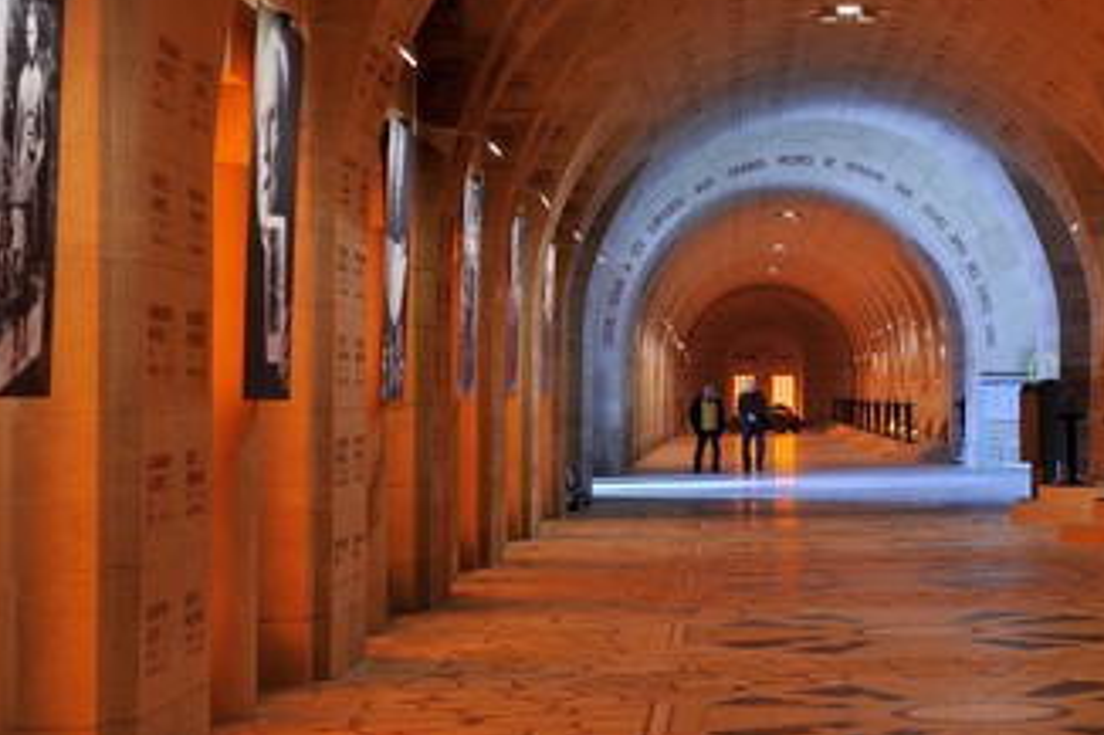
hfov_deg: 25.3
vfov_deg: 17.0
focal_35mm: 80
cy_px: 393
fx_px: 2452
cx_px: 654
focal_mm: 62
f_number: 4
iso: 1600
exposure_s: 1/30
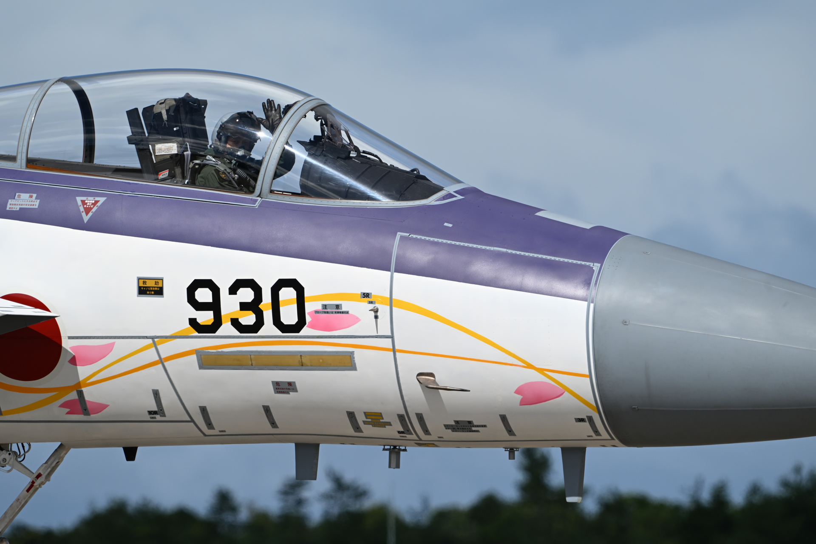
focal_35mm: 600
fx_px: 13599
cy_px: 272
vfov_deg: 2.3
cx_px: 408
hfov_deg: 3.4
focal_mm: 600
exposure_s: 1/1250
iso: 200
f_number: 8
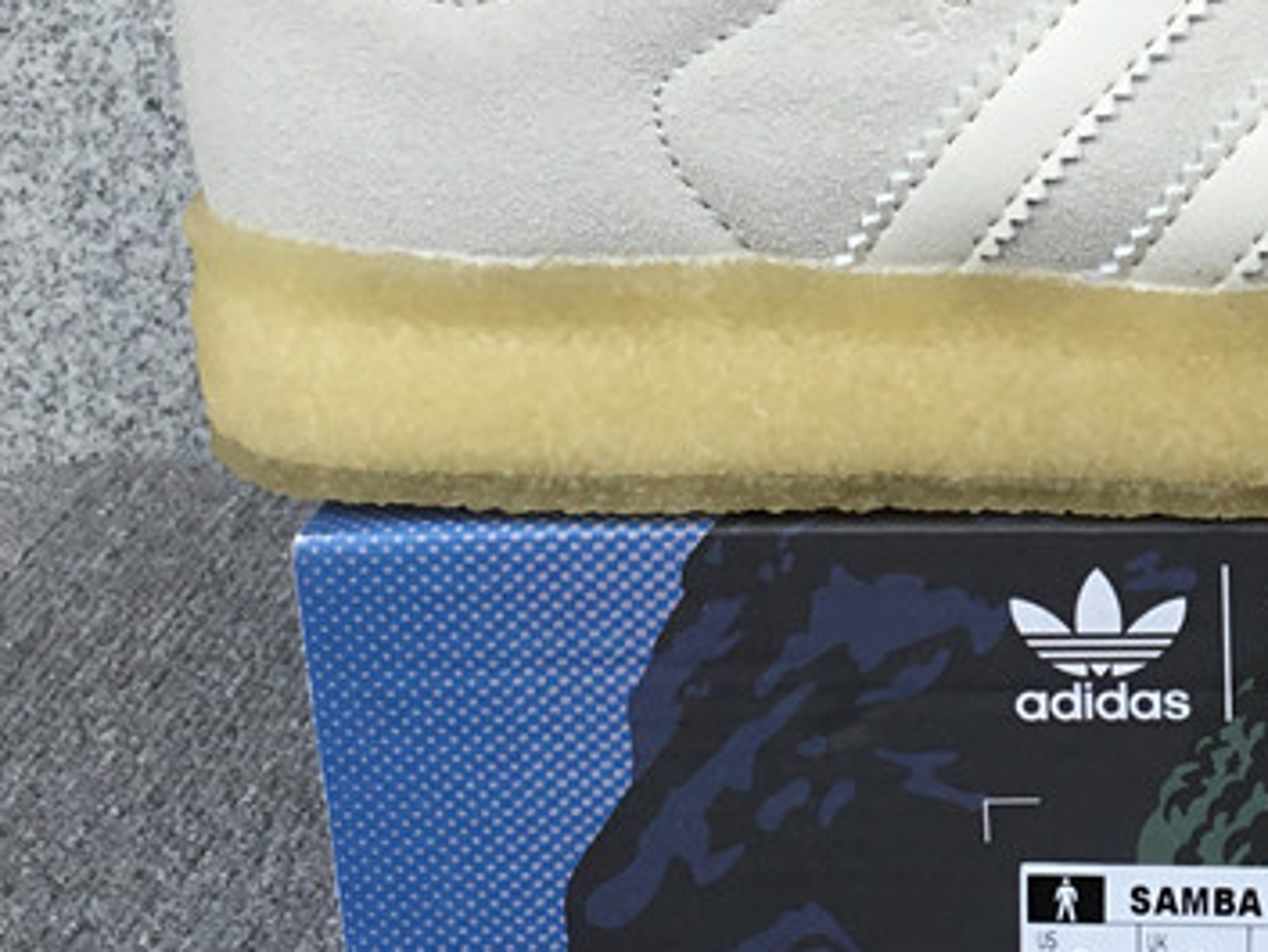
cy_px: 390
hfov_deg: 23.5
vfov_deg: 18.7
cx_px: 1322
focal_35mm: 79
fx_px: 2895
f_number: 2.4
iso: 25
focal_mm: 3.3
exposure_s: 1/452
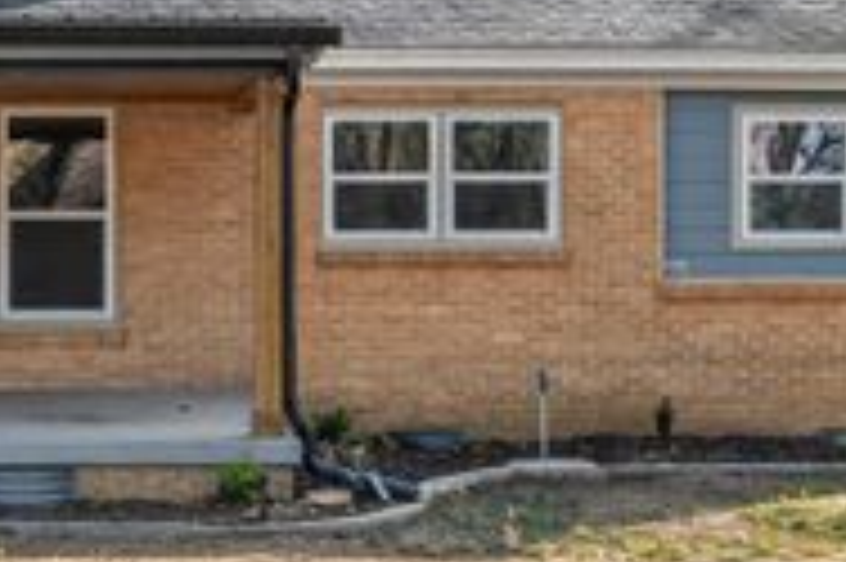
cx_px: 176
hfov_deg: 27.6
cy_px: 245
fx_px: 1690
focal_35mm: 72
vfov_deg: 18.9
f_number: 9
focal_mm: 18
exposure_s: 1/30
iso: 250
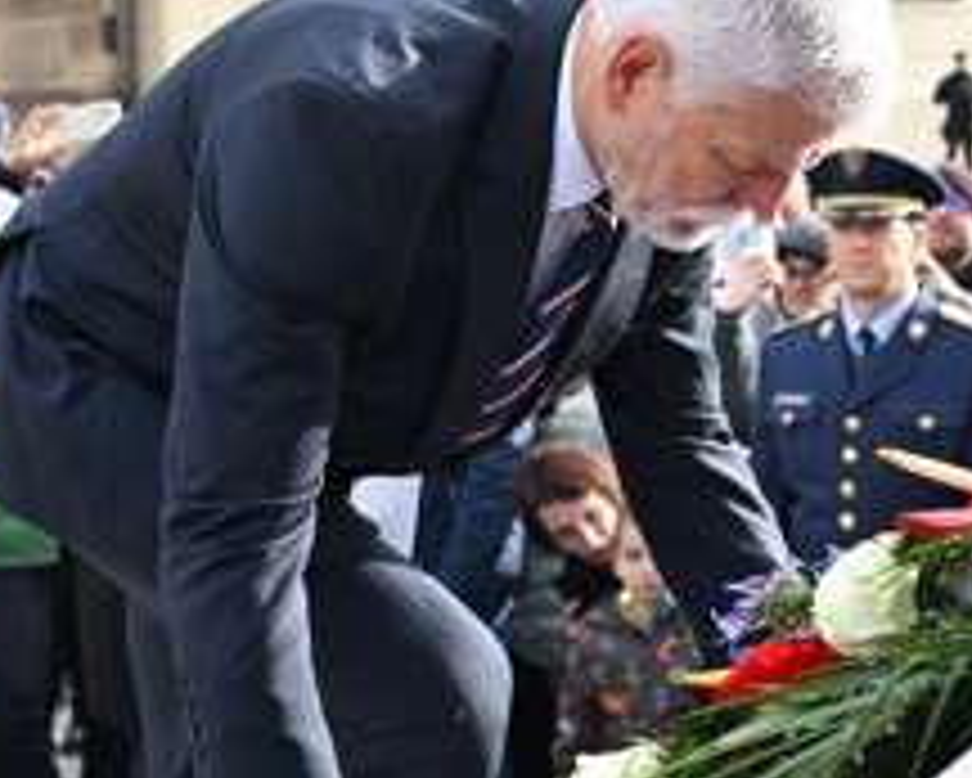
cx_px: 986
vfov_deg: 11.7
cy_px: 382
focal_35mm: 132
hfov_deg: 14.3
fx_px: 3799
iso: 1000
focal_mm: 44
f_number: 5
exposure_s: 1/1600
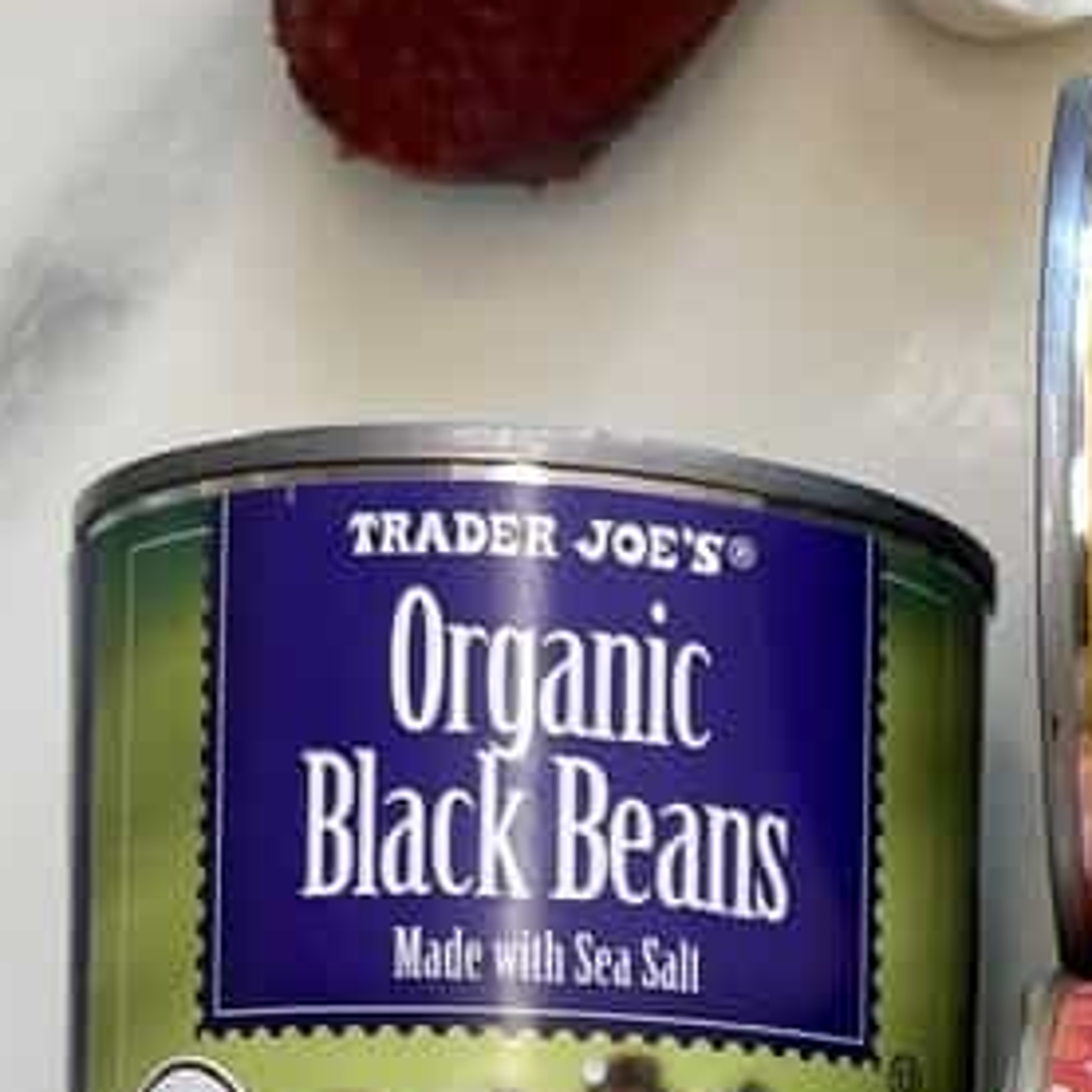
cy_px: 1530
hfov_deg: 16.4
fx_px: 3640
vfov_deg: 15.9
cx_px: 1305
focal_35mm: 102
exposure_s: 1/120
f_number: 1.6
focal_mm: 5.1
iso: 64
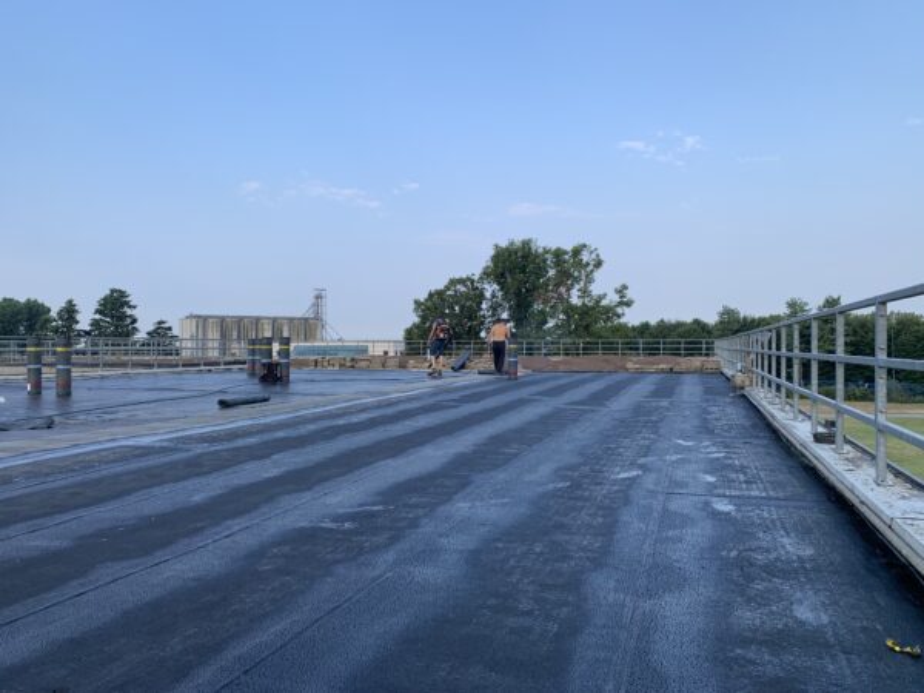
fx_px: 694
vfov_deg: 53.1
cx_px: 462
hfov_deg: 67.3
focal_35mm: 26
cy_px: 346
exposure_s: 1/822
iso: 25
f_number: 1.8
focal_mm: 4.25
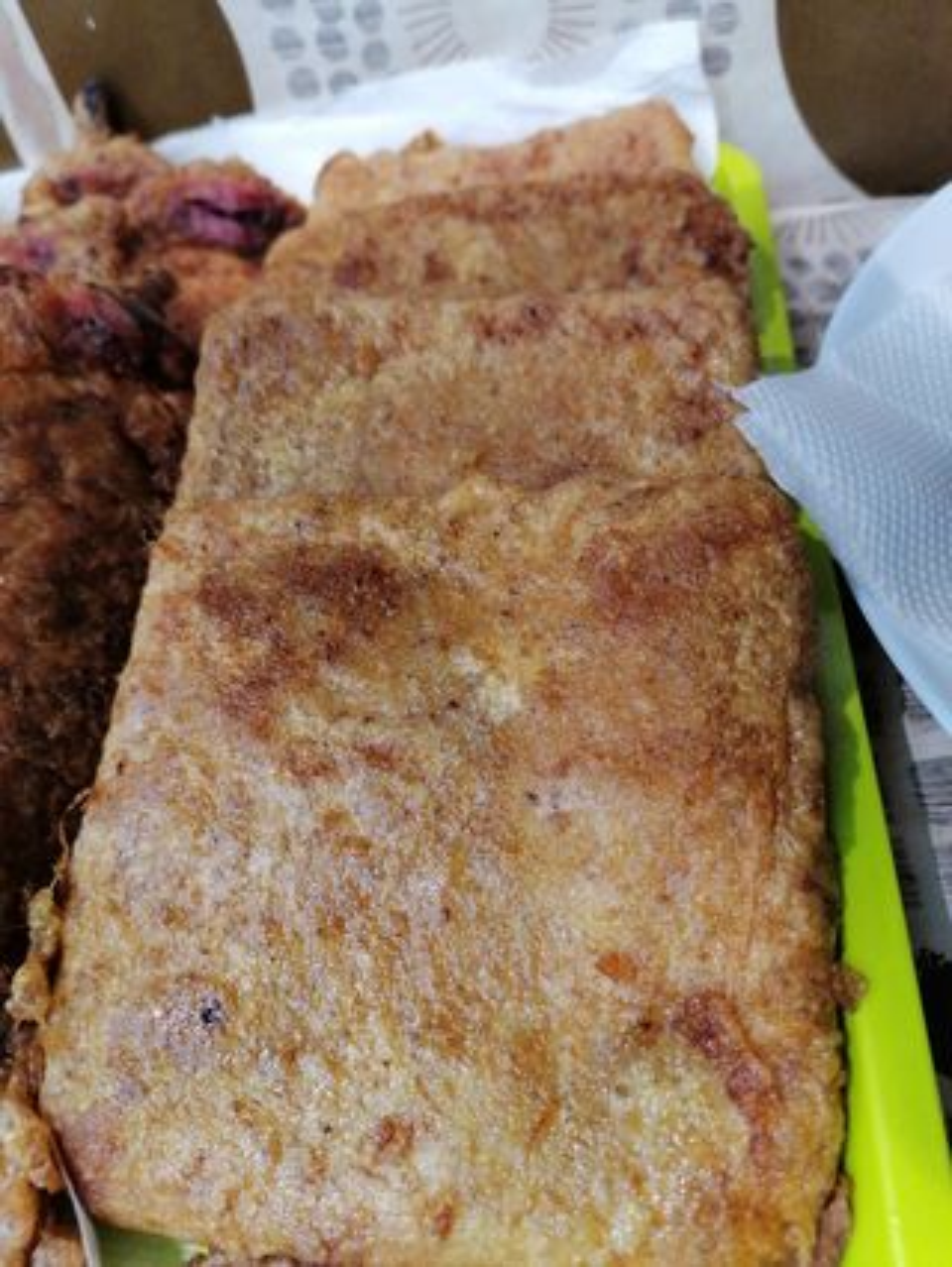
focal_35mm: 26
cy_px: 634
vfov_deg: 67.3
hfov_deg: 53.1
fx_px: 952
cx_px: 476
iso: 250
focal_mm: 5.3
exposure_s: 1/36
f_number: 1.8
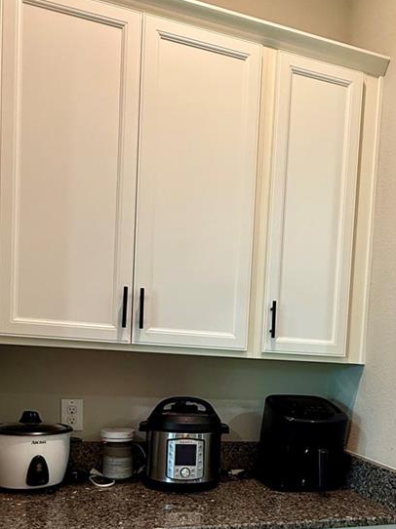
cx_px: 251
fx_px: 473
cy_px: 399
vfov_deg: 55.5
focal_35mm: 31
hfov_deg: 45.0
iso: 250
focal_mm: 2.22
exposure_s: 1/60
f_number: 2.2
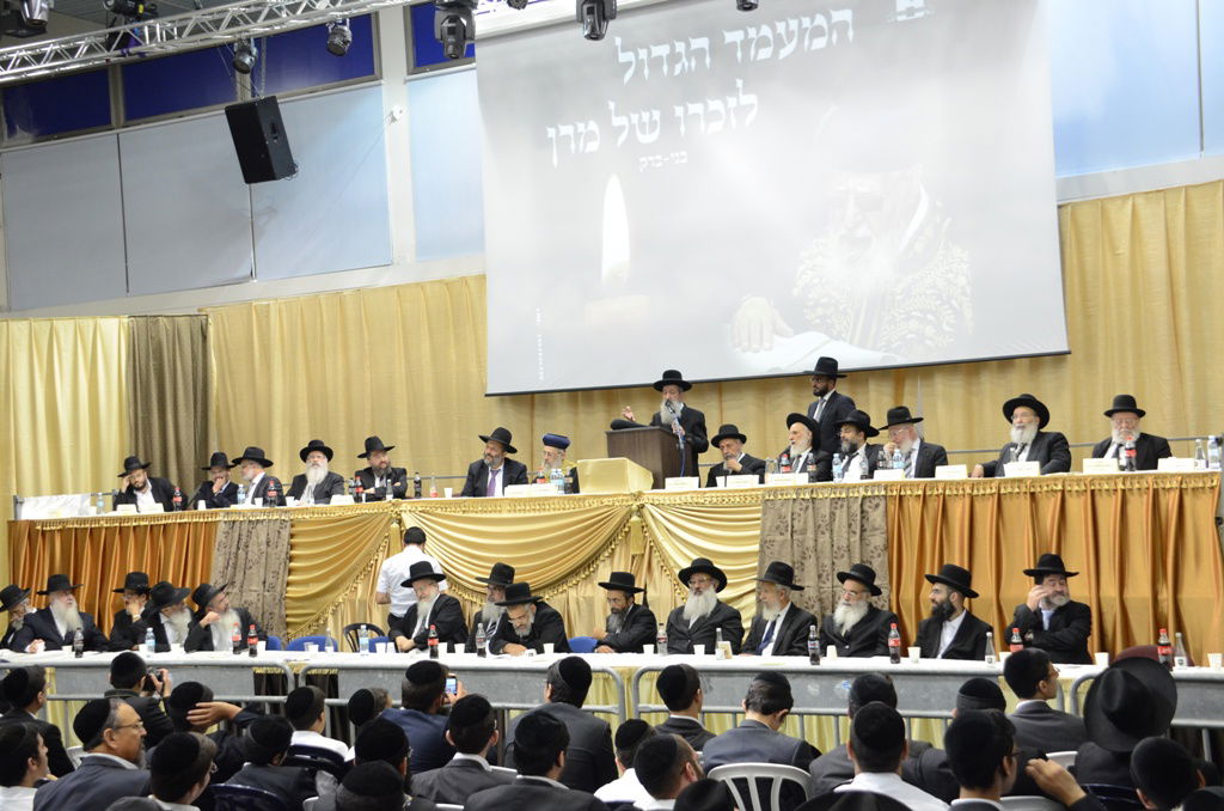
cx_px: 612
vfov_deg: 25.6
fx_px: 1781
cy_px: 406
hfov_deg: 37.9
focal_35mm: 52
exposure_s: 1/60
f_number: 5
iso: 1600
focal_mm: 35
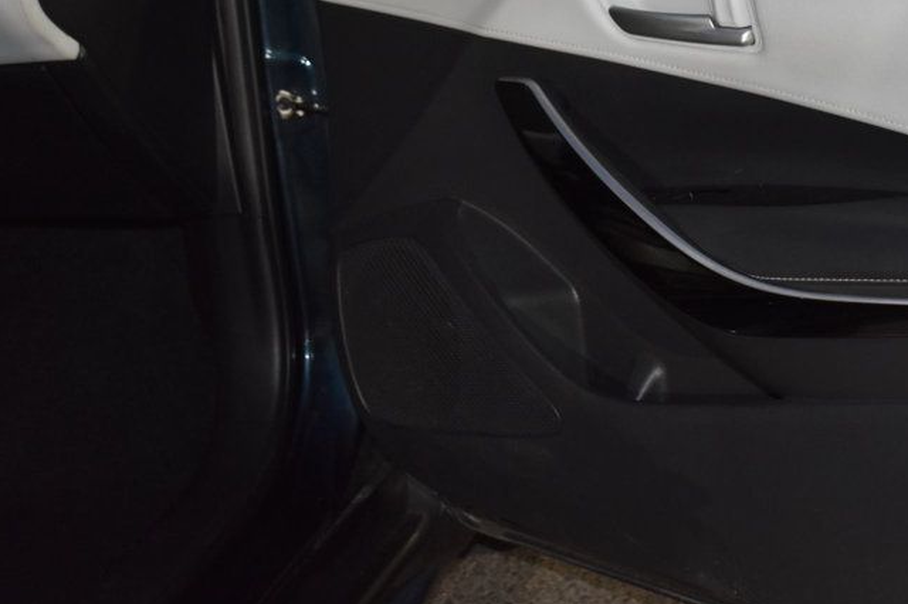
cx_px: 724
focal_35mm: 96
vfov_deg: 14.2
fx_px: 2420
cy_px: 255
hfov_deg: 21.0
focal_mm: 40
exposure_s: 1/30
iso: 1250
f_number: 5
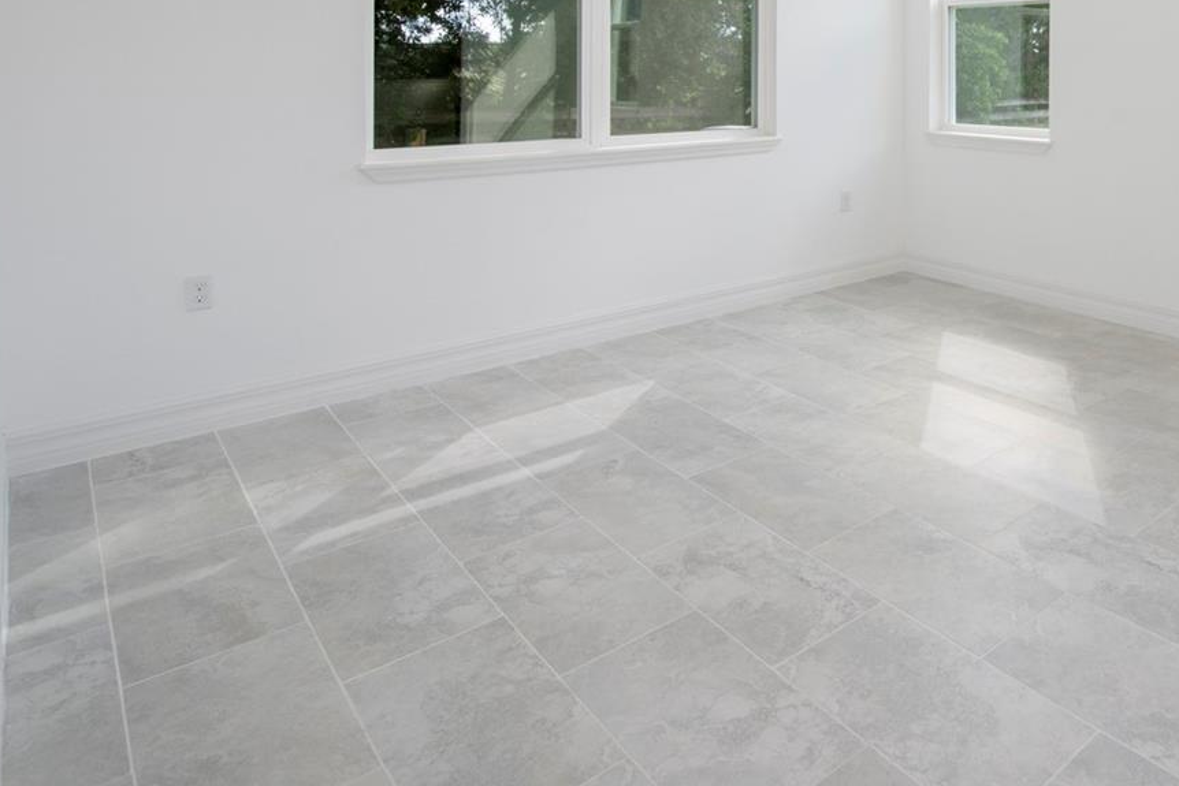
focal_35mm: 26
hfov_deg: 61.6
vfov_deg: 44.5
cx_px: 996
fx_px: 852
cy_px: 61
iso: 500
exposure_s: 1/60
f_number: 10
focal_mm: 14
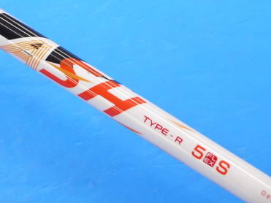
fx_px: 1135
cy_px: 34
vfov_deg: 10.2
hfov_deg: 13.5
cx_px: 41
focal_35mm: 145
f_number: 5.6
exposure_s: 1/80
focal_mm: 42
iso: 640
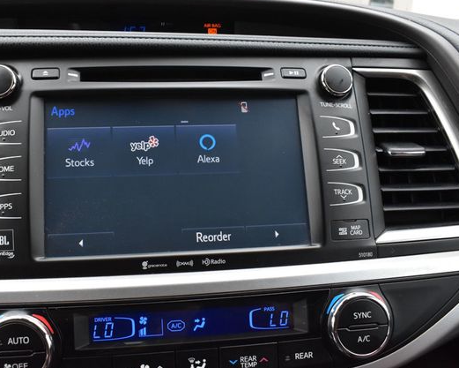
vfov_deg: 39.2
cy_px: 181
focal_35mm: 38
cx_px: 188
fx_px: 516
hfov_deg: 47.7
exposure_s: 1/200
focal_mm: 22
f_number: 10
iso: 2500
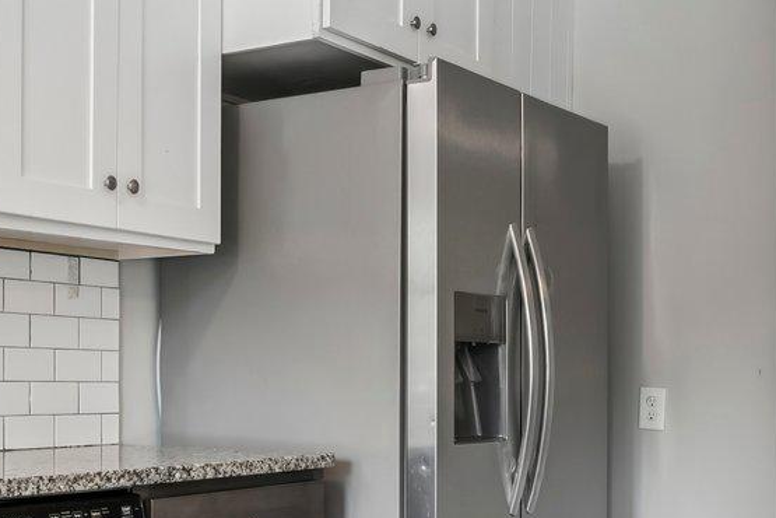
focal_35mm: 59
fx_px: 1272
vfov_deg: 22.5
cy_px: 460
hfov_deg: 33.9
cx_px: 382
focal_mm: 16
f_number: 7.1
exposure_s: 1/10
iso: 200
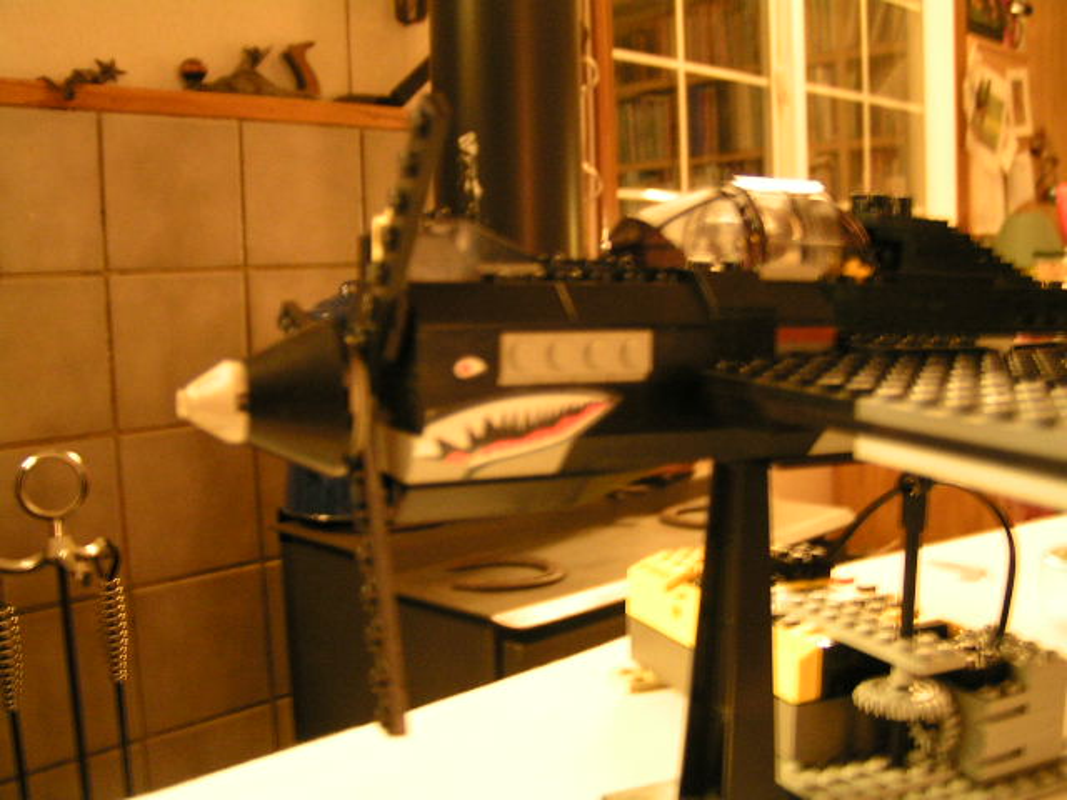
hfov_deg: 49.0
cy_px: 400
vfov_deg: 37.7
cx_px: 534
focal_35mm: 38
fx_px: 1171
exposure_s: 1/2.5
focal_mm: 5.8
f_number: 2.8
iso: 200
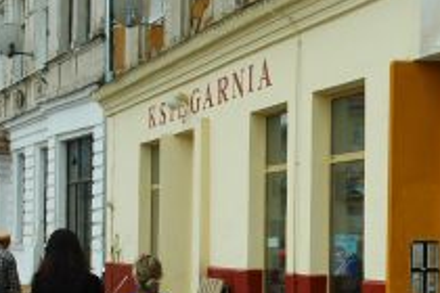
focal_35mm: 82
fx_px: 1002
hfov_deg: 24.3
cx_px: 366
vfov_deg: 16.5
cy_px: 246
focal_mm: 27
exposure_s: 1/160
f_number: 6.3
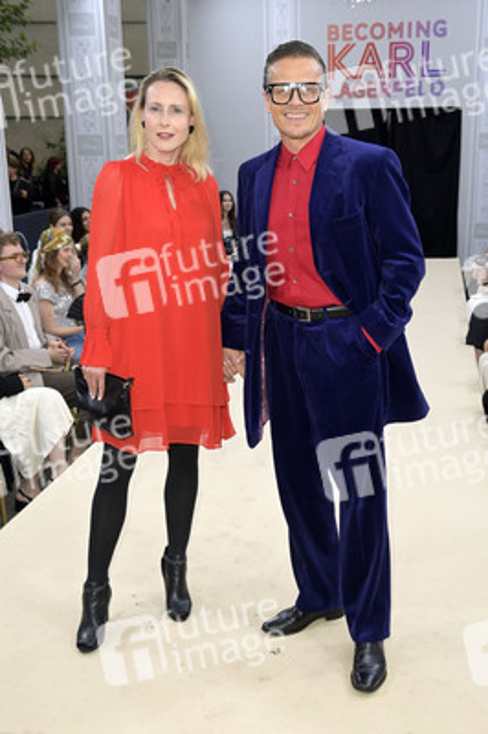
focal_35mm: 38
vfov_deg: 50.7
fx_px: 774
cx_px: 244
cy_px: 367
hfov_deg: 35.0
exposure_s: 1/250
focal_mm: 38
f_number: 5.6
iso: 640
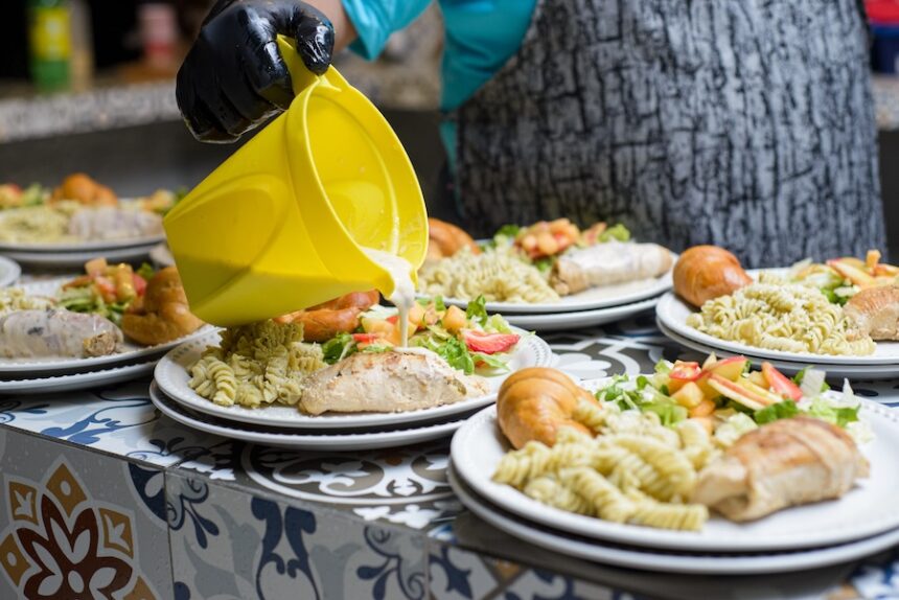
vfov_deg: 27.0
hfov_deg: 39.6
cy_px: 300
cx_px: 450
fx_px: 1249
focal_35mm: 50
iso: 1250
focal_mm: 50
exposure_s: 1/200
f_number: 2.8
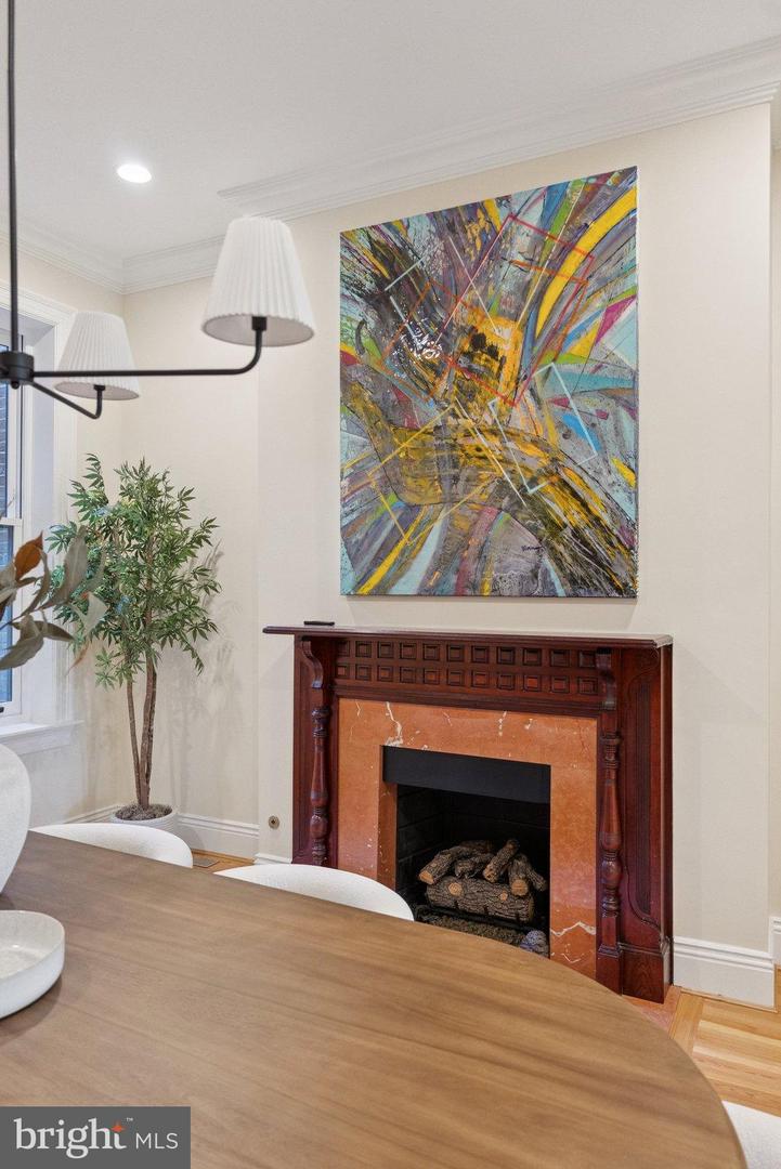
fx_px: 780
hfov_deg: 53.2
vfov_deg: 73.7
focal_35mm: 24
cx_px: 390
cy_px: 584
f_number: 4
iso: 4000
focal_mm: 24
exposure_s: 1/160
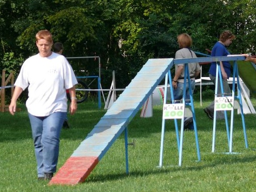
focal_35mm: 248
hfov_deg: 8.0
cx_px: 179
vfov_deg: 6.0
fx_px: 1834
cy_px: 44
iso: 100
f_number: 4
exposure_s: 1/500
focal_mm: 30
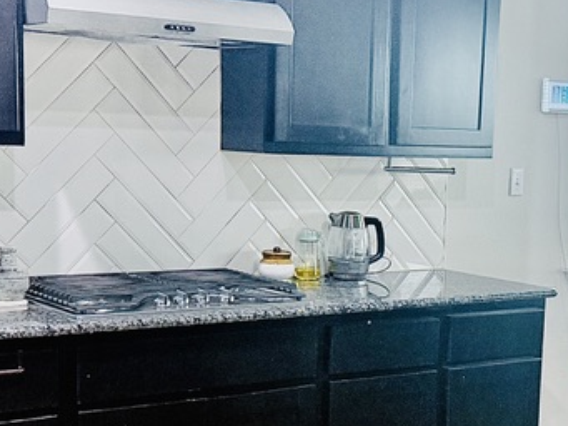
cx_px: 400
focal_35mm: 72
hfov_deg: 26.8
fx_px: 1182
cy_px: 313
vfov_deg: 20.3
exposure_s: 1/60
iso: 400
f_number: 1.78
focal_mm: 6.76
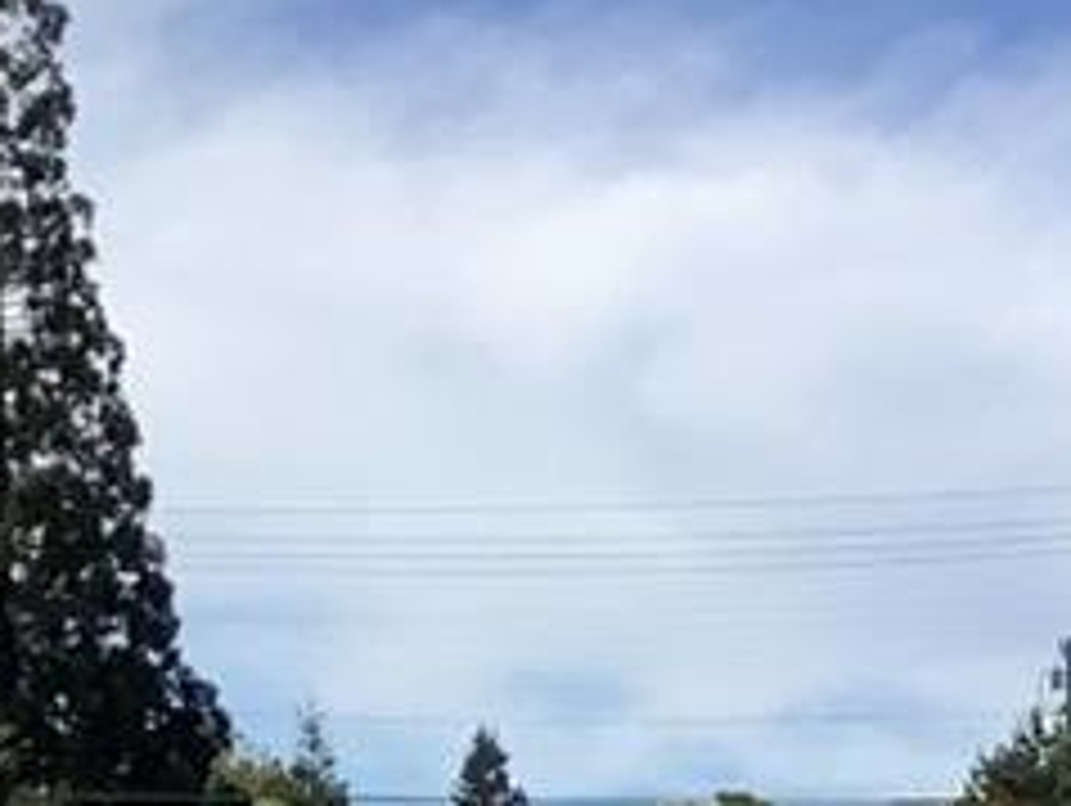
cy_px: 1612
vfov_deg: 7.3
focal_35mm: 195
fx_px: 6039
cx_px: 36
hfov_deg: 10.1
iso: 25
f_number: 2.4
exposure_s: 1/1852
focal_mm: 3.3
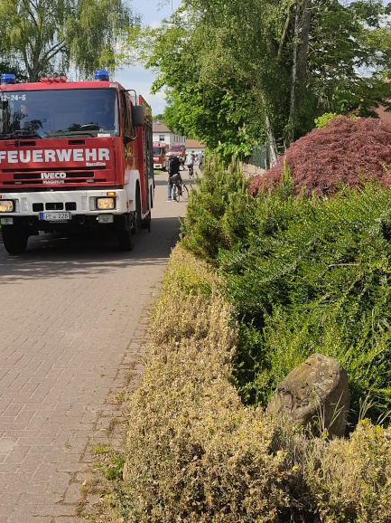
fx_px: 678
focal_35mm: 45
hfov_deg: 32.1
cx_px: 157
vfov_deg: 41.9
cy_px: 213
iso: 100
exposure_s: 1/1096
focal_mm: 4.74
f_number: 1.79
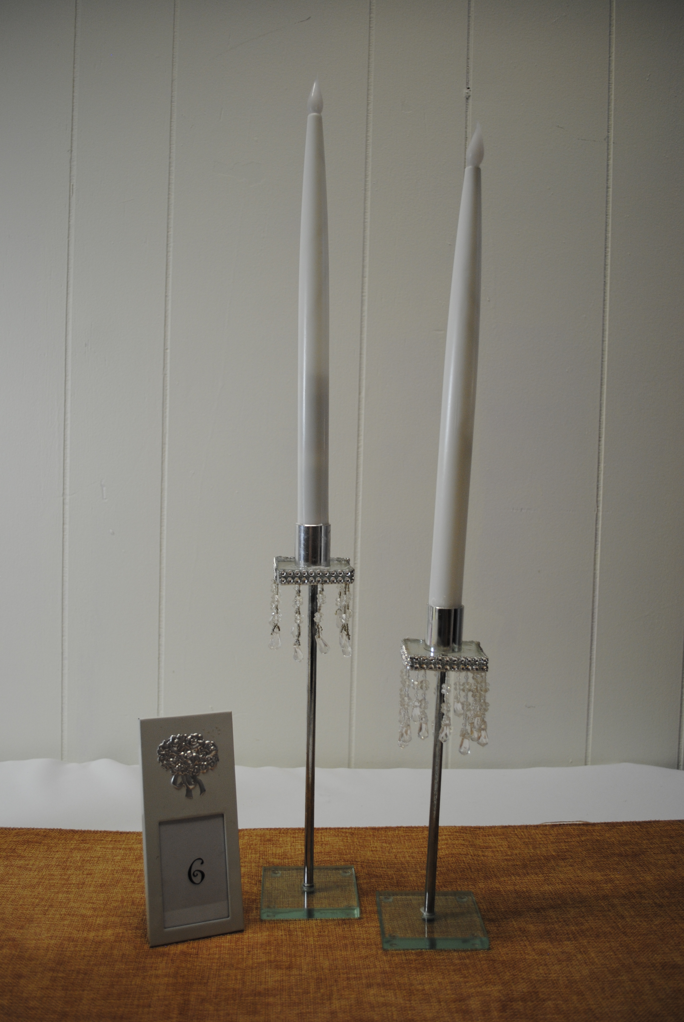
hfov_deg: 40.1
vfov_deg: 57.2
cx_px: 342
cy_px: 511
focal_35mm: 33
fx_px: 938
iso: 200
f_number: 3.8
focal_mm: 22
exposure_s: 1/50
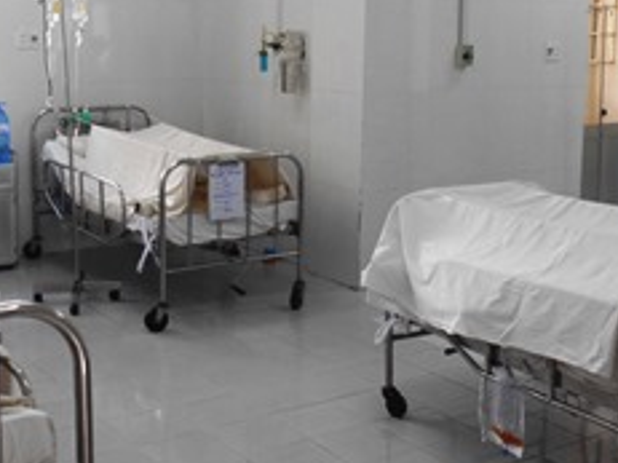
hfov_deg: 35.6
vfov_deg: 27.0
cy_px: 195
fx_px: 964
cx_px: 310
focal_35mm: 54
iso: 125
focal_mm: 4.7
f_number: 3.4
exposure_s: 1/30
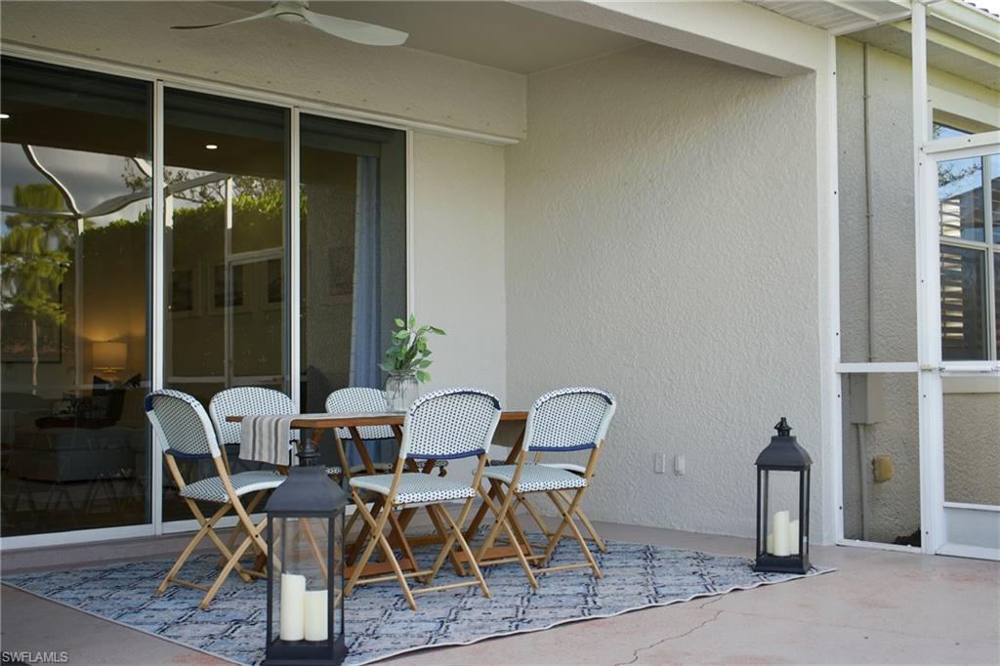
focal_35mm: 41
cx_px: 500
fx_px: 1138
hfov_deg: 47.4
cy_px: 333
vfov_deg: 32.6
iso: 50
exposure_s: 1/40
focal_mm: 41
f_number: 4.5
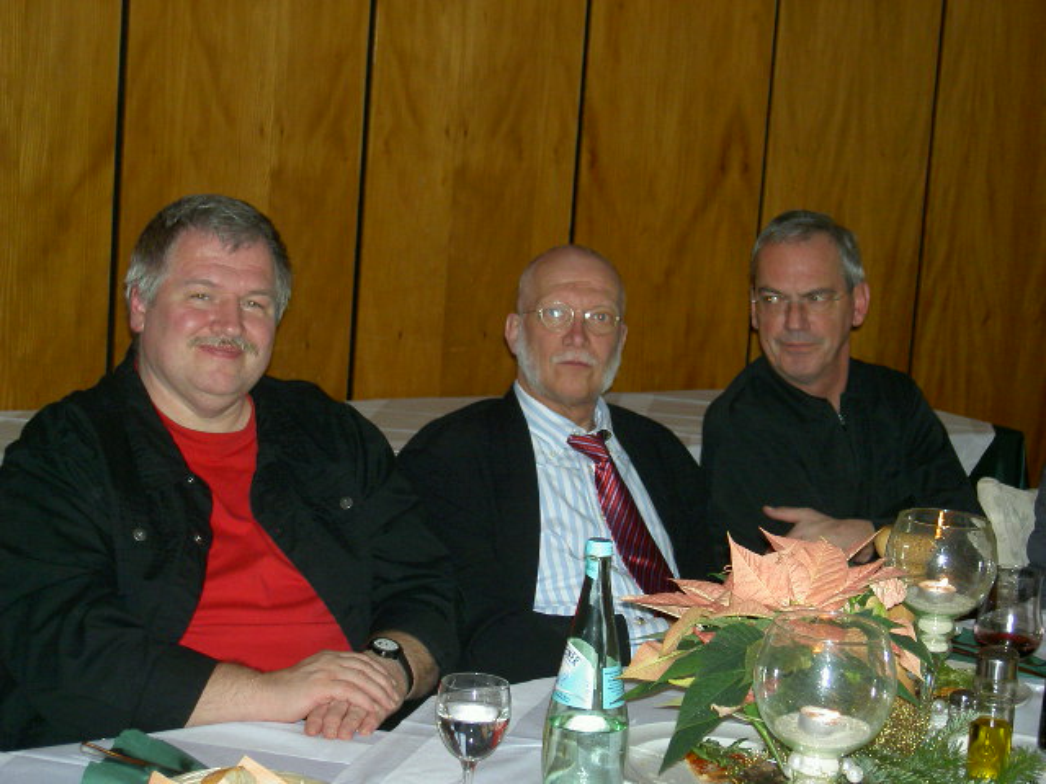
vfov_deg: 21.3
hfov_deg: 28.2
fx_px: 2085
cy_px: 392
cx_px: 523
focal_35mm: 69
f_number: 3.7
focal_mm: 14.2
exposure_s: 1/73
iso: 100
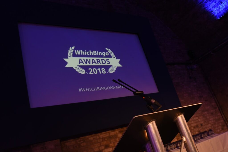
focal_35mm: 35
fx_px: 222
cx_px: 114
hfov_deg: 54.4
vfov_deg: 37.9
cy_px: 76
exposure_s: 1/15
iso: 1250
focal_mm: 35
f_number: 10
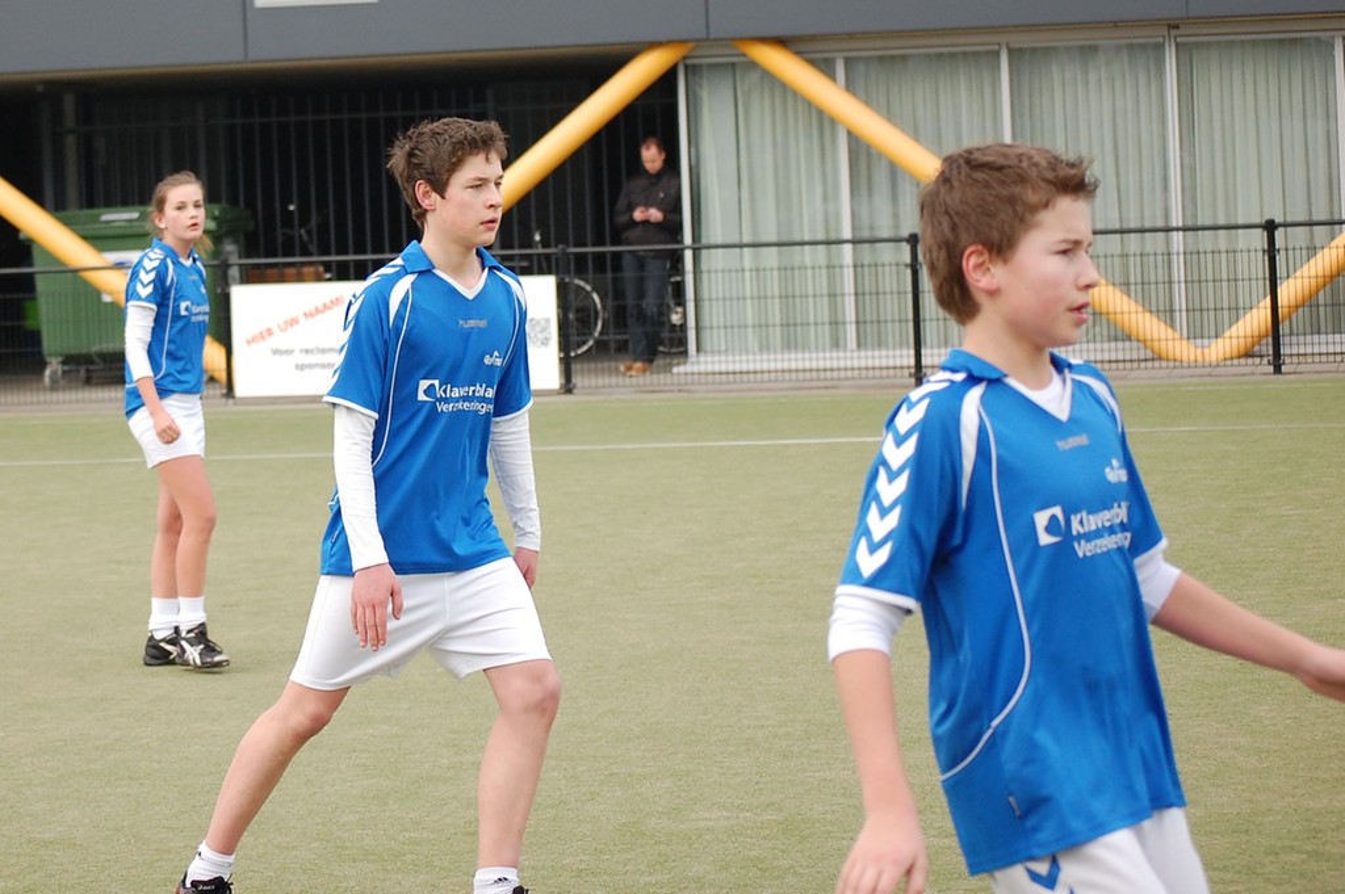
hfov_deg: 24.6
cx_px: 672
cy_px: 447
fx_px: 3080
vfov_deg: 16.5
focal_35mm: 82
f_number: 4.2
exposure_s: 1/500
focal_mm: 55
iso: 400
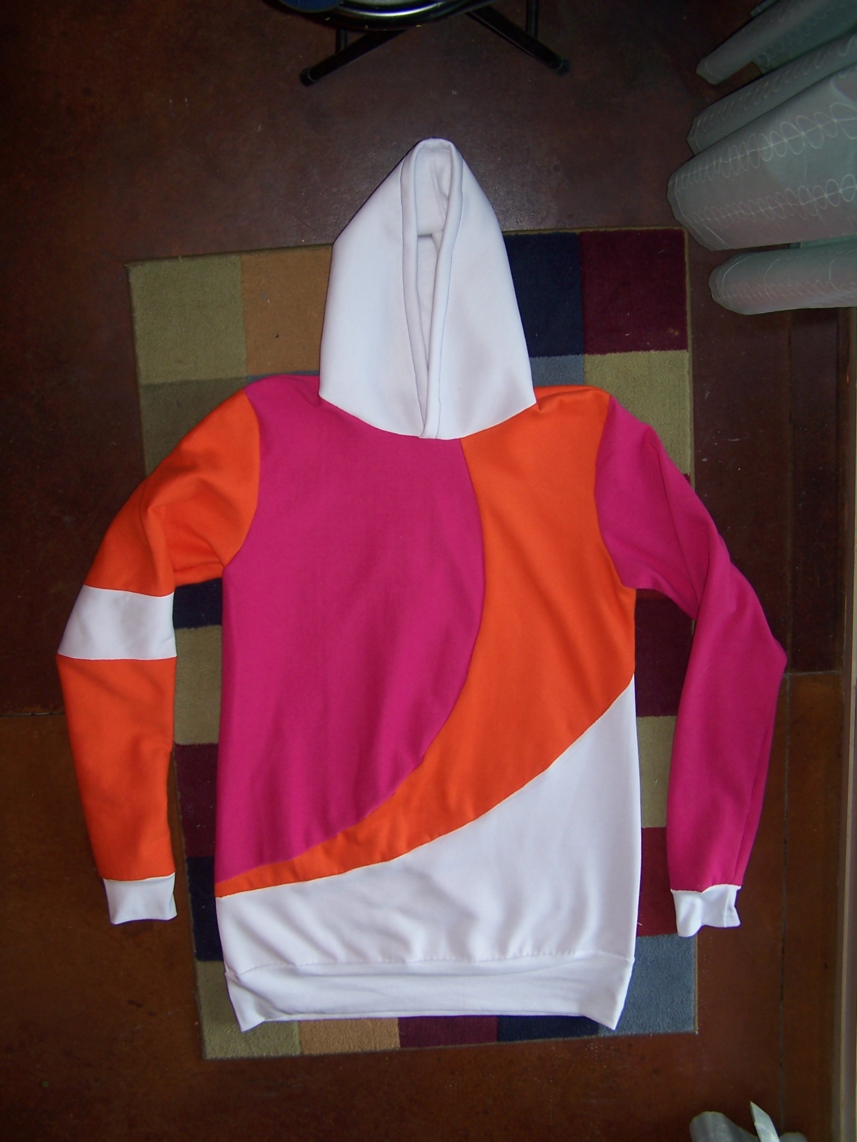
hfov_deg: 37.7
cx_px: 428
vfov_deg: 49.0
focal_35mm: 38
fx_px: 1254
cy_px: 571
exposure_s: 1/60
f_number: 2.8
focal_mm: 6.3
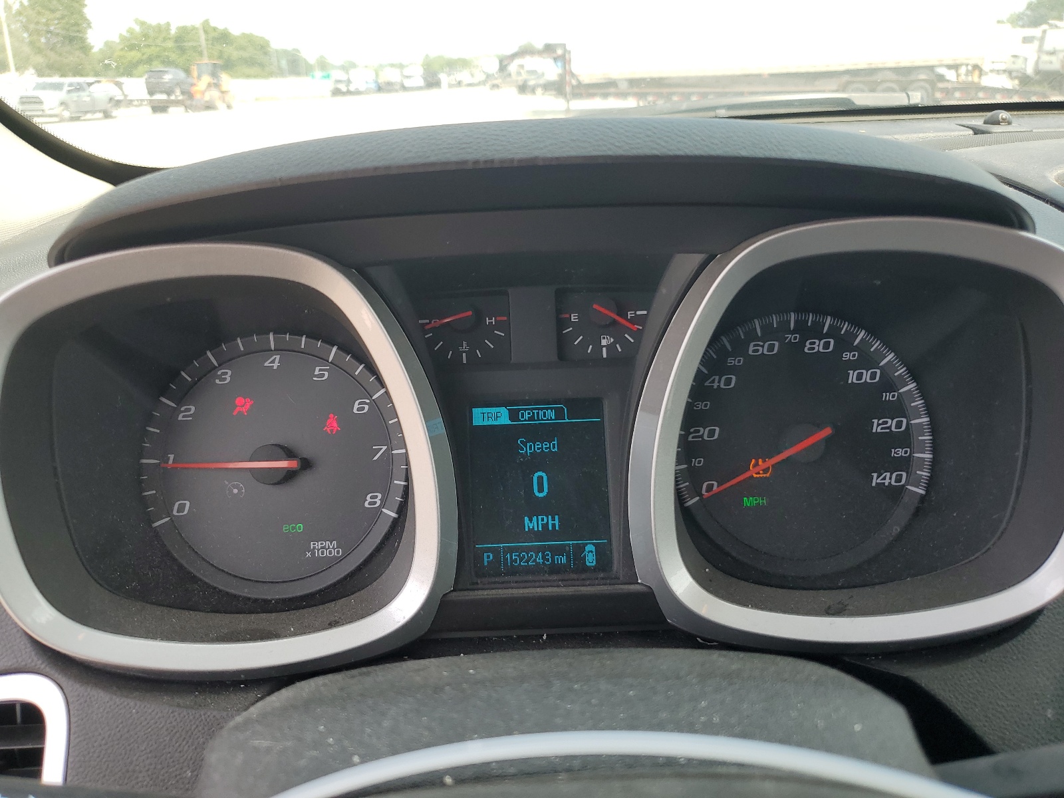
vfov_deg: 53.1
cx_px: 532
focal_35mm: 26
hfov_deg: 67.3
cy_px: 399
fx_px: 799
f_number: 1.5
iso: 50
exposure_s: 1/455
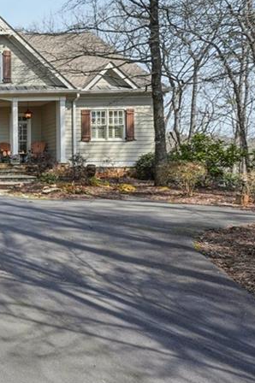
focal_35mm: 32
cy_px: 149
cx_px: -164
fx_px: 341
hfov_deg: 25.2
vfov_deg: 58.2
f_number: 8
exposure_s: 1/400
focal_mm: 14
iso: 320
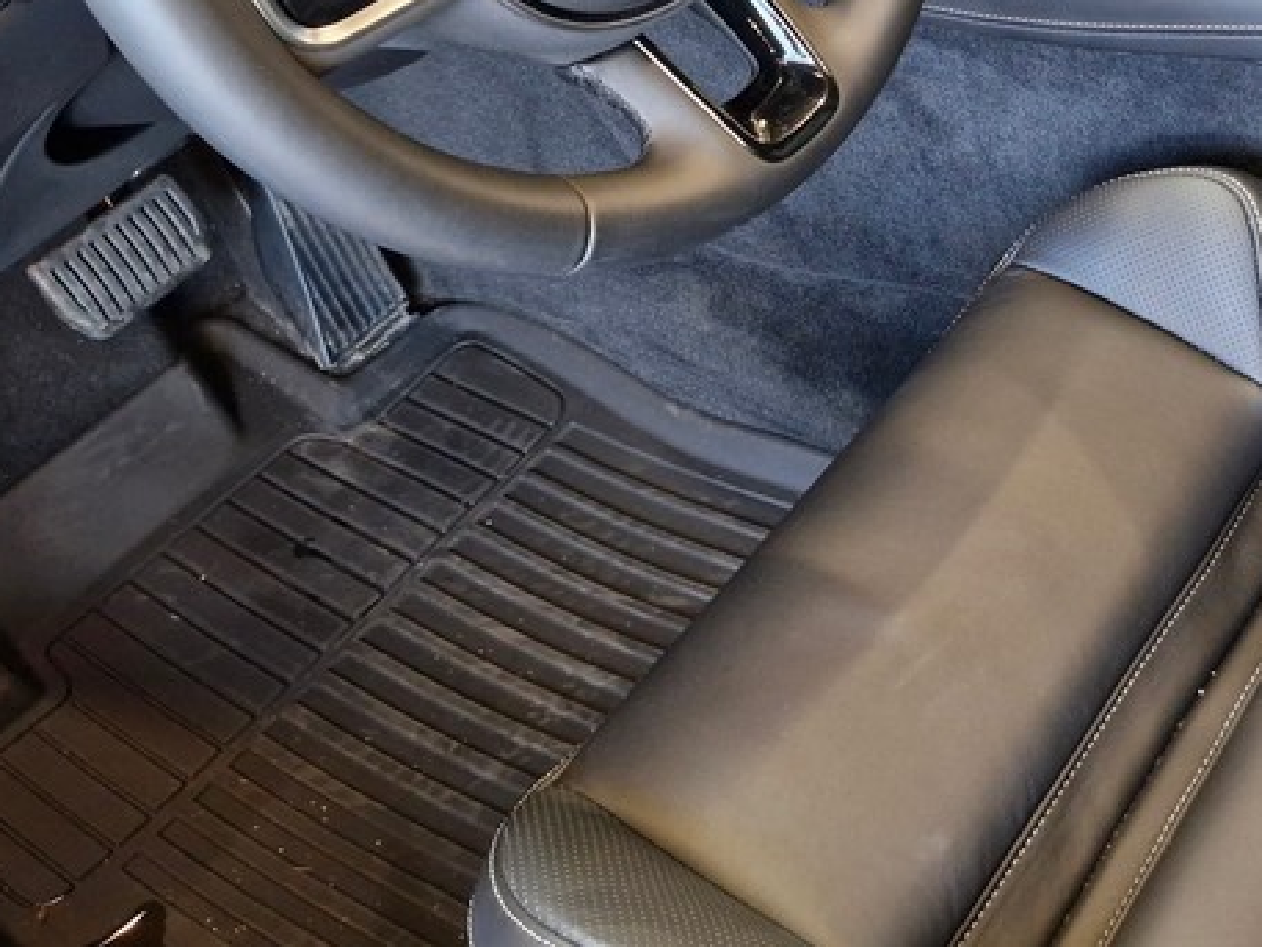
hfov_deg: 35.9
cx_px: 1056
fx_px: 1860
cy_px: 99
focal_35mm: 51
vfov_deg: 27.6
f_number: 1.8
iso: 640
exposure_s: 1/50
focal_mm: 5.54
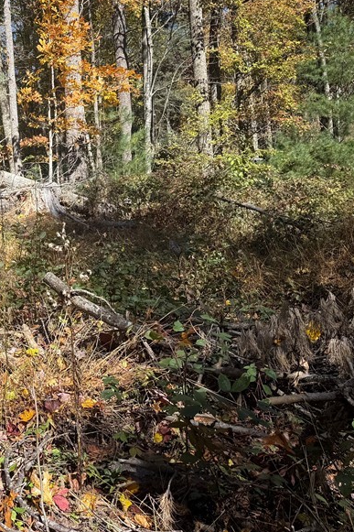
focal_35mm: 44
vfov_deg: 44.2
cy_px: 208
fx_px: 649
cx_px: -71
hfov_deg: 27.0
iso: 80
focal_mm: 6.76
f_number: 1.78
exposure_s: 1/1855
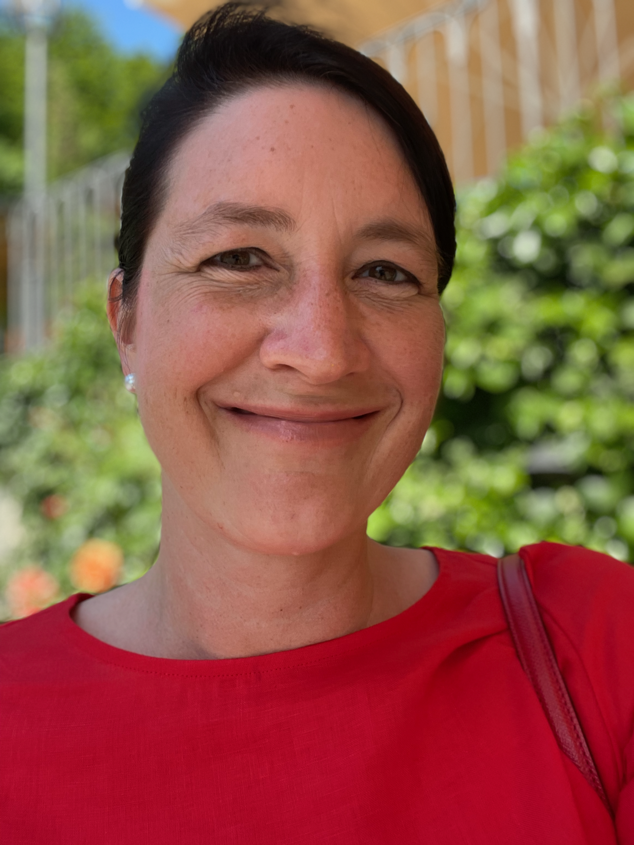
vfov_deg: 60.0
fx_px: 733
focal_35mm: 30
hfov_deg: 46.8
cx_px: 317
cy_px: 422
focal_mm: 2.71
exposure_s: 1/226
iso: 25
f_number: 2.2
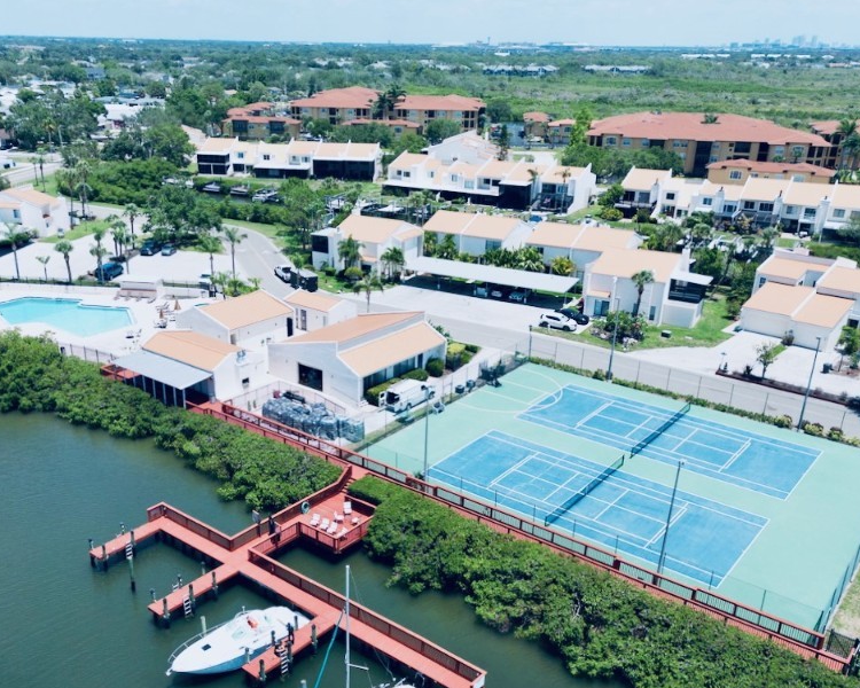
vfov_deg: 45.7
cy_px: 384
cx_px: 394
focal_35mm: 32
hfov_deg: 55.6
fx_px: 814
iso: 140
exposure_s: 1/3000
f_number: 1.7
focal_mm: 6.72
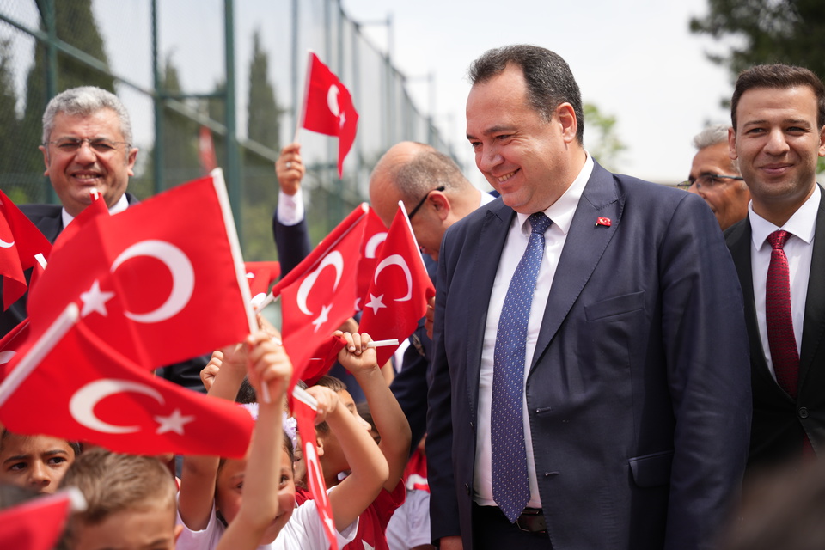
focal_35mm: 70
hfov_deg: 28.8
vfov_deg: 19.5
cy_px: 275
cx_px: 412
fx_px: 1604
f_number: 2.8
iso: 100
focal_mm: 70
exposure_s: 1/800
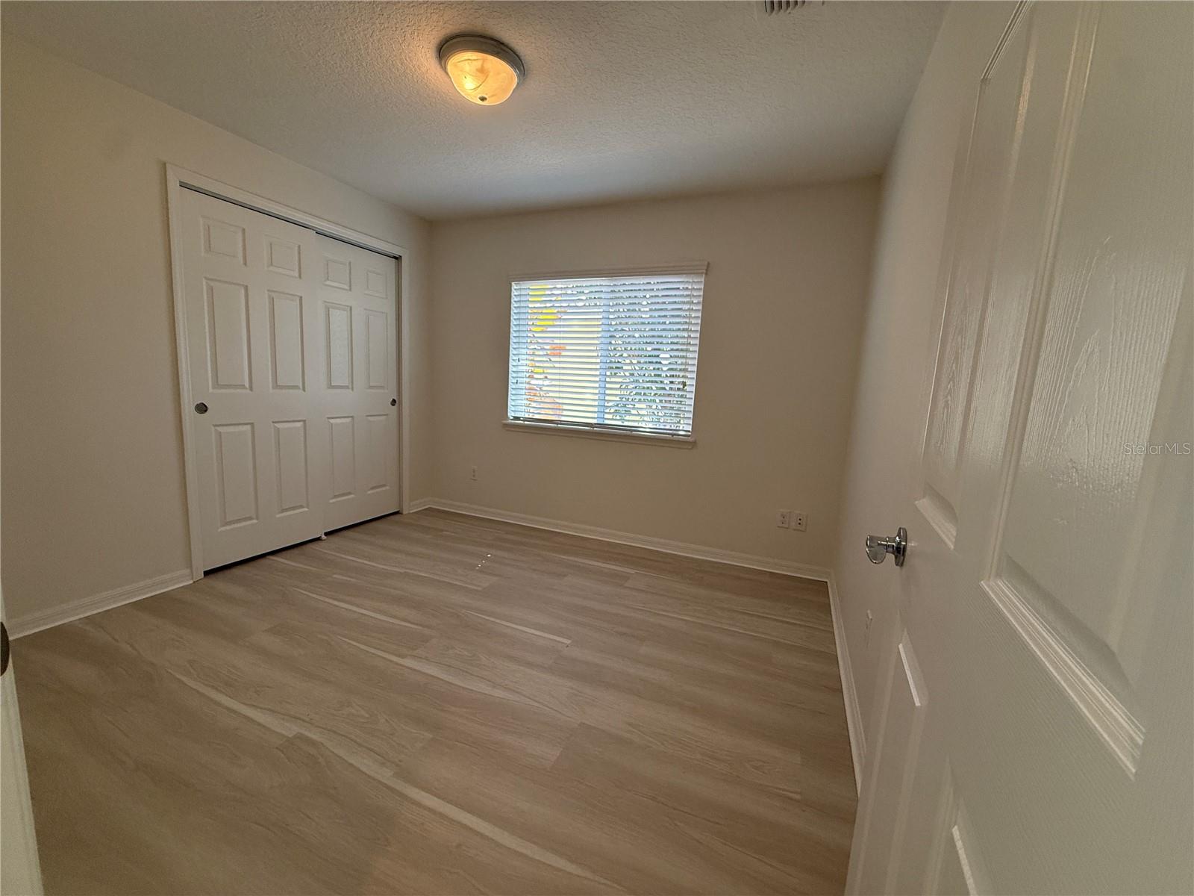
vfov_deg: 85.7
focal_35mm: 14
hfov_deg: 102.1
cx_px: 597
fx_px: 483
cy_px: 448
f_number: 2.2
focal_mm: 2.22
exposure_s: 1/120
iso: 200
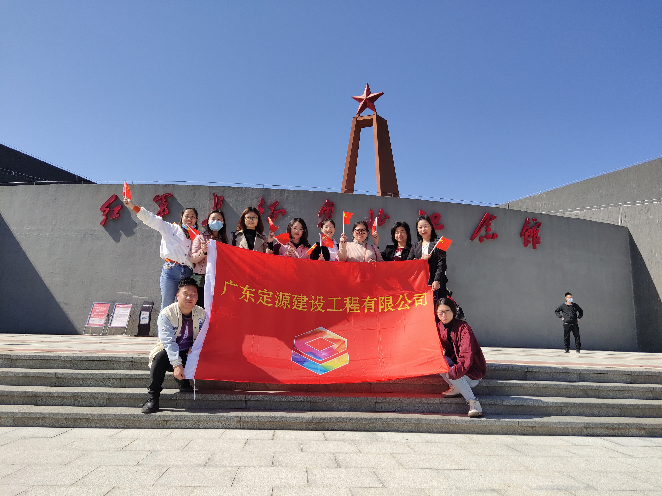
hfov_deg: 60.0
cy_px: 248
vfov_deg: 46.8
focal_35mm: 30
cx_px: 331
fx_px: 574
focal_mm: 4.35
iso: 50
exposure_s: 1/3249
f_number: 1.79
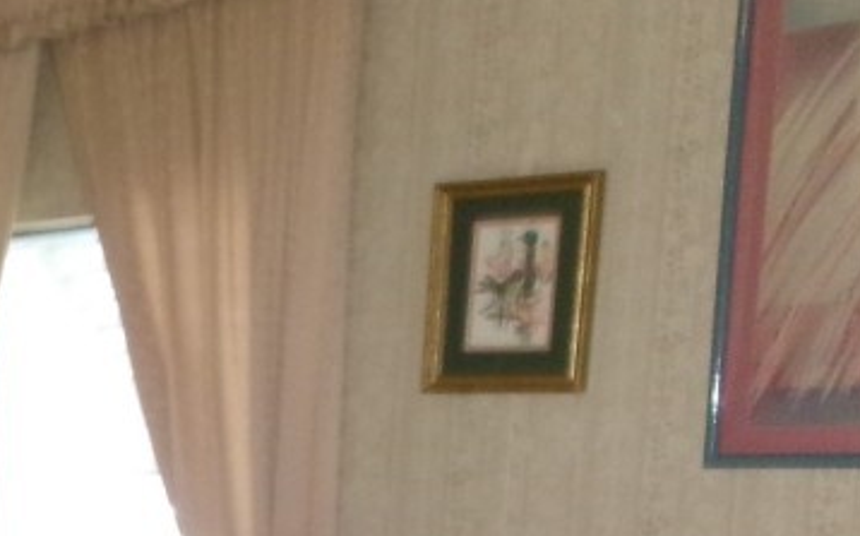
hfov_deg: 21.3
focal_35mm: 85
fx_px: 1990
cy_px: 827
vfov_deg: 14.2
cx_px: -358
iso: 400
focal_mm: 5.1
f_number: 3.9
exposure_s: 1/34
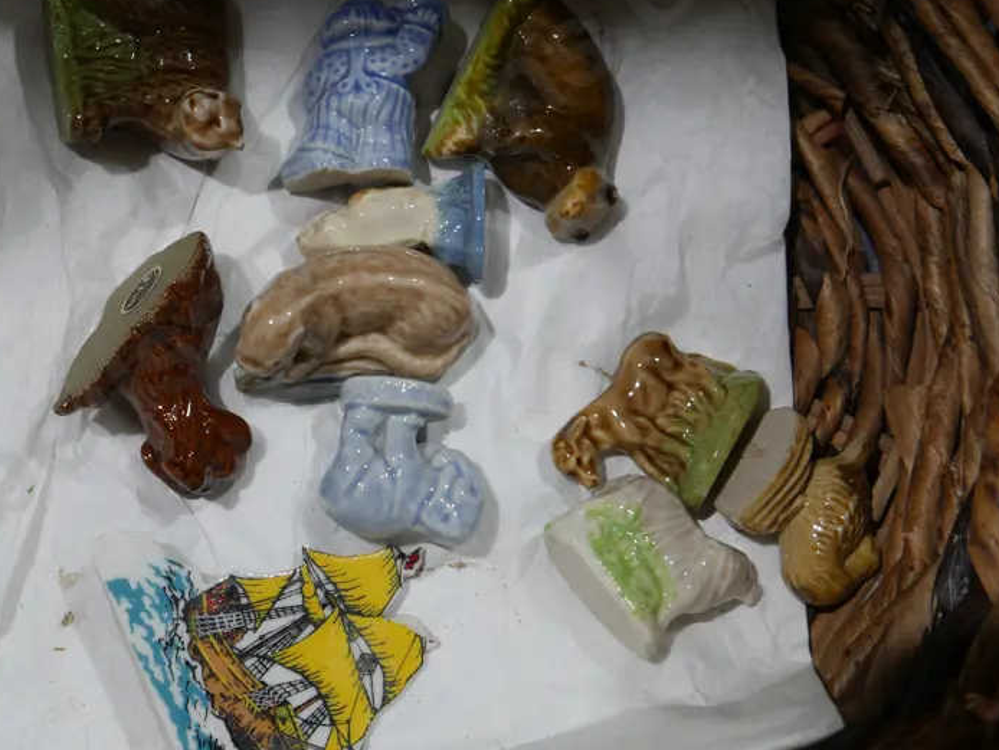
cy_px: 267
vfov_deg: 24.7
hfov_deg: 32.3
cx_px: 291
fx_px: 1703
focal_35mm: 59
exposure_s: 1/60
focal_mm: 20
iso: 200
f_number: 4.4
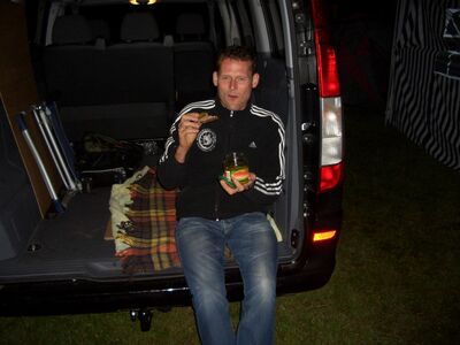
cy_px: 172
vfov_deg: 40.7
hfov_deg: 52.6
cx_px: 230
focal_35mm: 35
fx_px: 465
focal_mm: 5.8
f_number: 2.6
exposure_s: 1/60
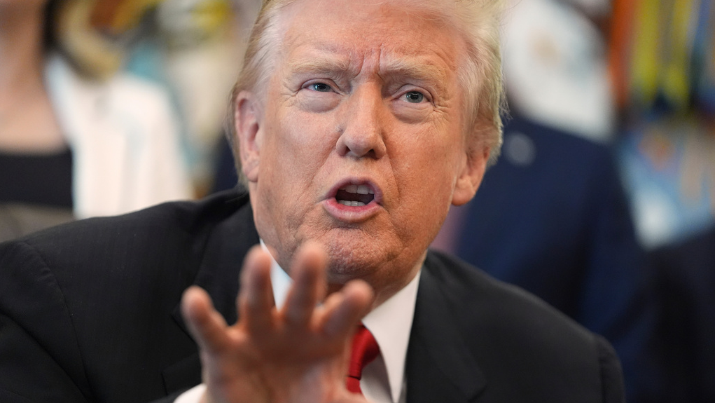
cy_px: 236
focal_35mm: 188
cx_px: 357
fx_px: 3565
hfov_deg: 11.5
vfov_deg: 6.5
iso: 5000
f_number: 2.8
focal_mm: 179
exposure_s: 1/200
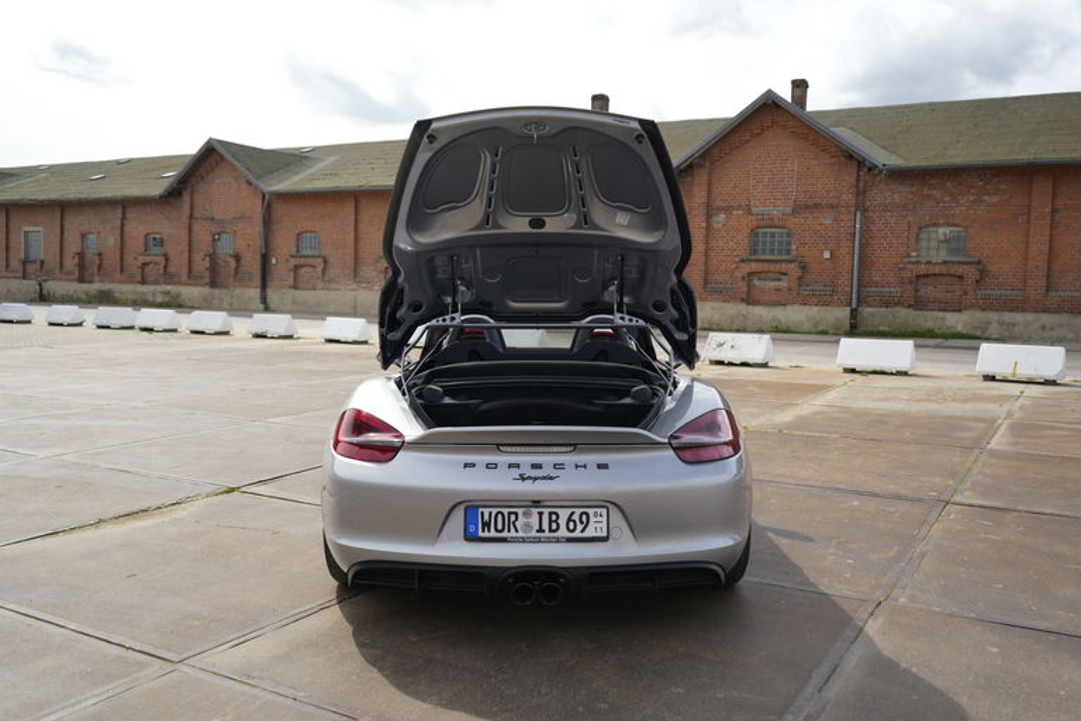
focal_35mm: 30
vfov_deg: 43.6
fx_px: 901
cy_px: 360
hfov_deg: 61.9
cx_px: 540
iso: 125
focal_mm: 30
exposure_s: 1/320
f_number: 4
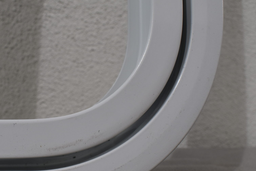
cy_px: 141
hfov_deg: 38.7
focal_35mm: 51
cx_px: 100
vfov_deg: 25.9
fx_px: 363
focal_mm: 20
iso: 280
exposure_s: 1/60
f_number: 8
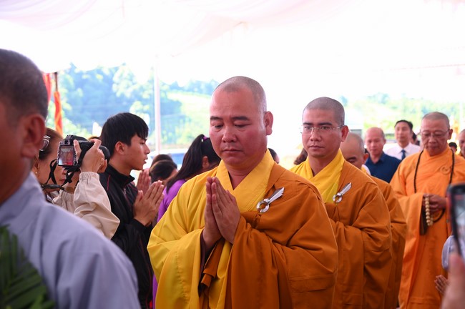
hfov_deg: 38.2
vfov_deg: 25.9
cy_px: 154
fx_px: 671
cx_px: 232
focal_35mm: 52
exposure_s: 1/250
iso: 1000
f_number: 4.5
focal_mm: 52
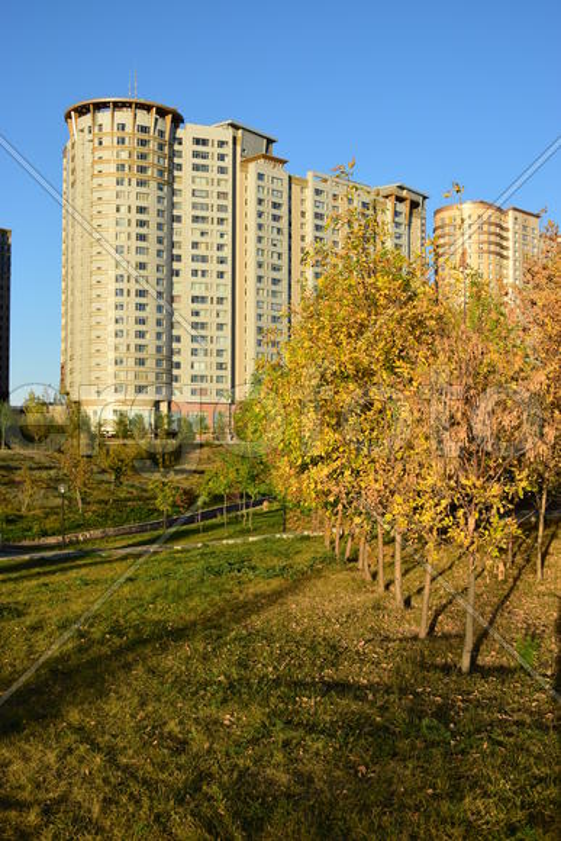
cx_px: 280
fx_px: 911
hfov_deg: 34.2
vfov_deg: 49.5
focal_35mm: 39
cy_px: 420
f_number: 8
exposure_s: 1/250
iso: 200
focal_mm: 26
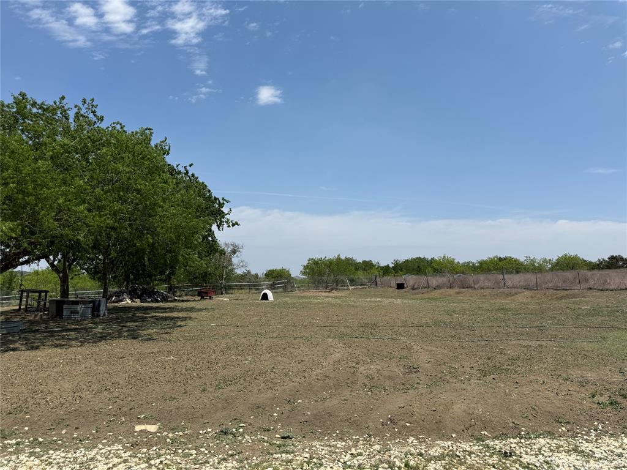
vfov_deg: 56.8
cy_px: 235
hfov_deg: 71.6
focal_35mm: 24
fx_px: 435
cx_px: 314
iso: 80
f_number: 1.78
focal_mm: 6.76
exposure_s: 1/7353
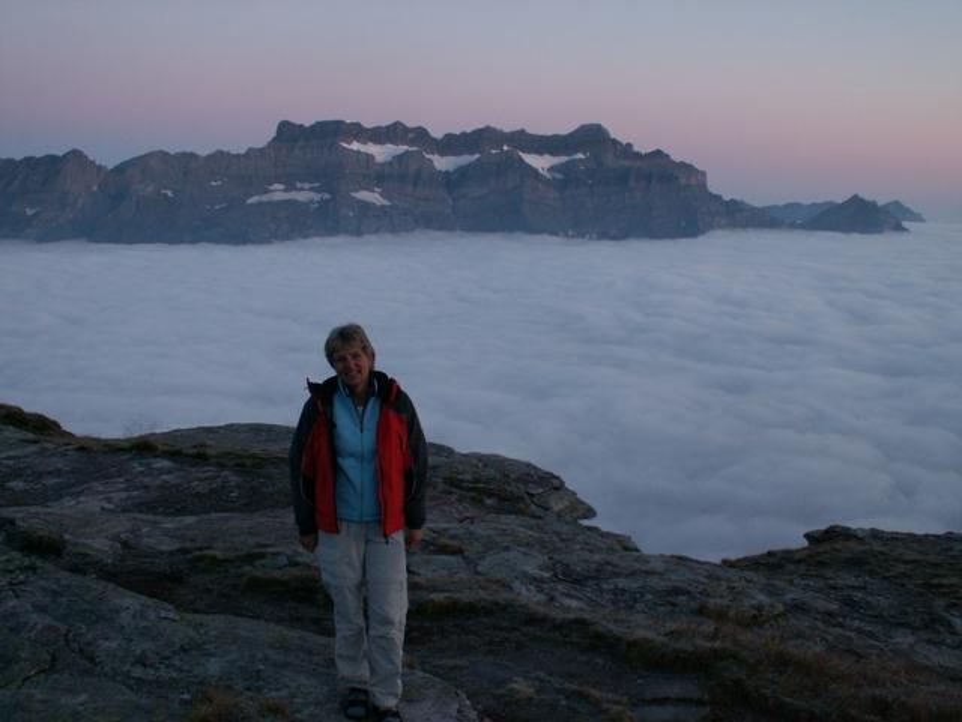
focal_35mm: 40
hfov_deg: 46.8
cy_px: 361
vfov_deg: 36.0
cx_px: 481
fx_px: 1112
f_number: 2.8
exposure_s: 1/40
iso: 80
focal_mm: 6.6
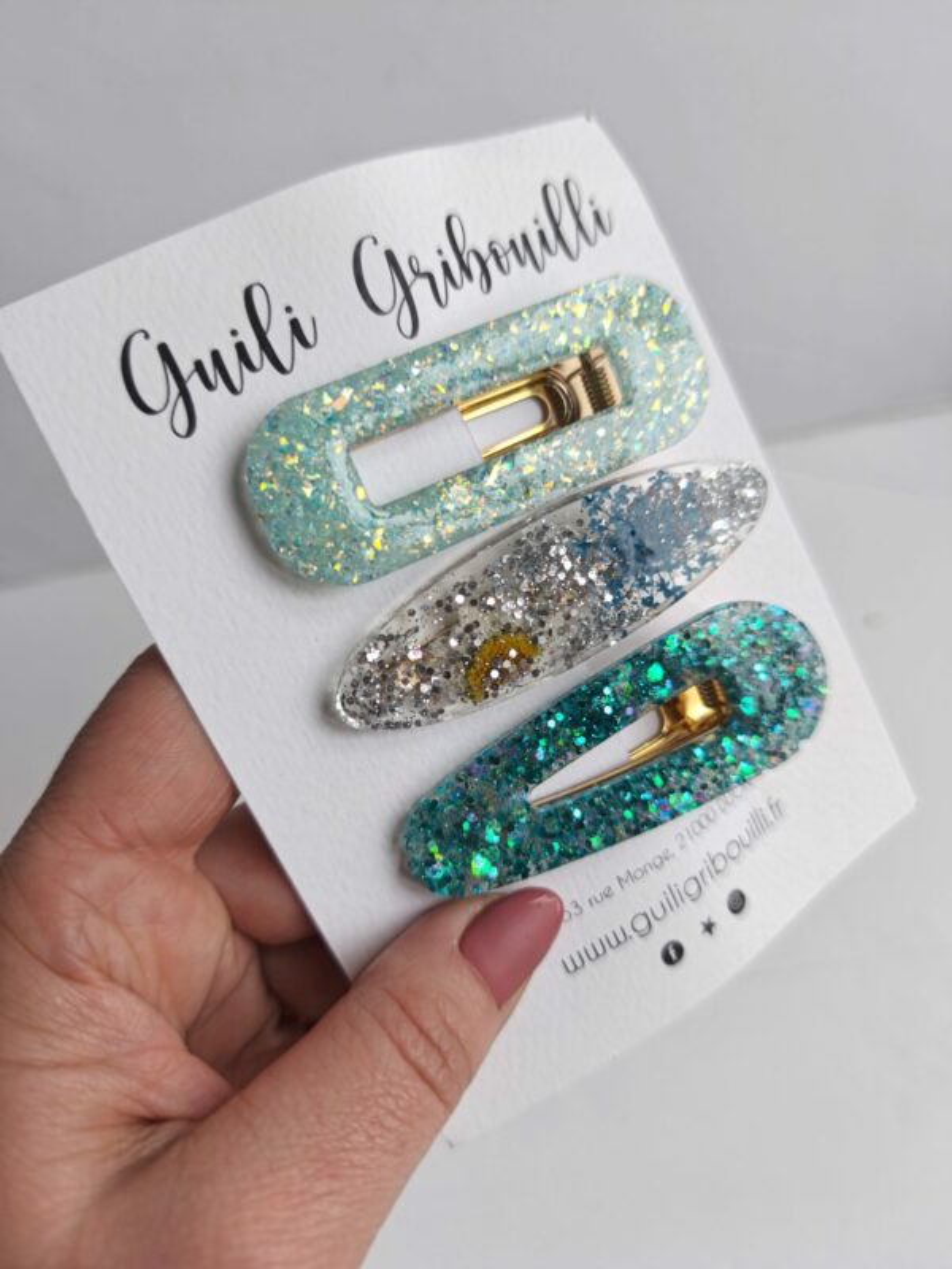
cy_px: 634
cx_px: 476
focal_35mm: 23
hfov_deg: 58.9
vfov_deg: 73.9
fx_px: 843
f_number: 1.65
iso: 160
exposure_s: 1/100
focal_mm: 6.18
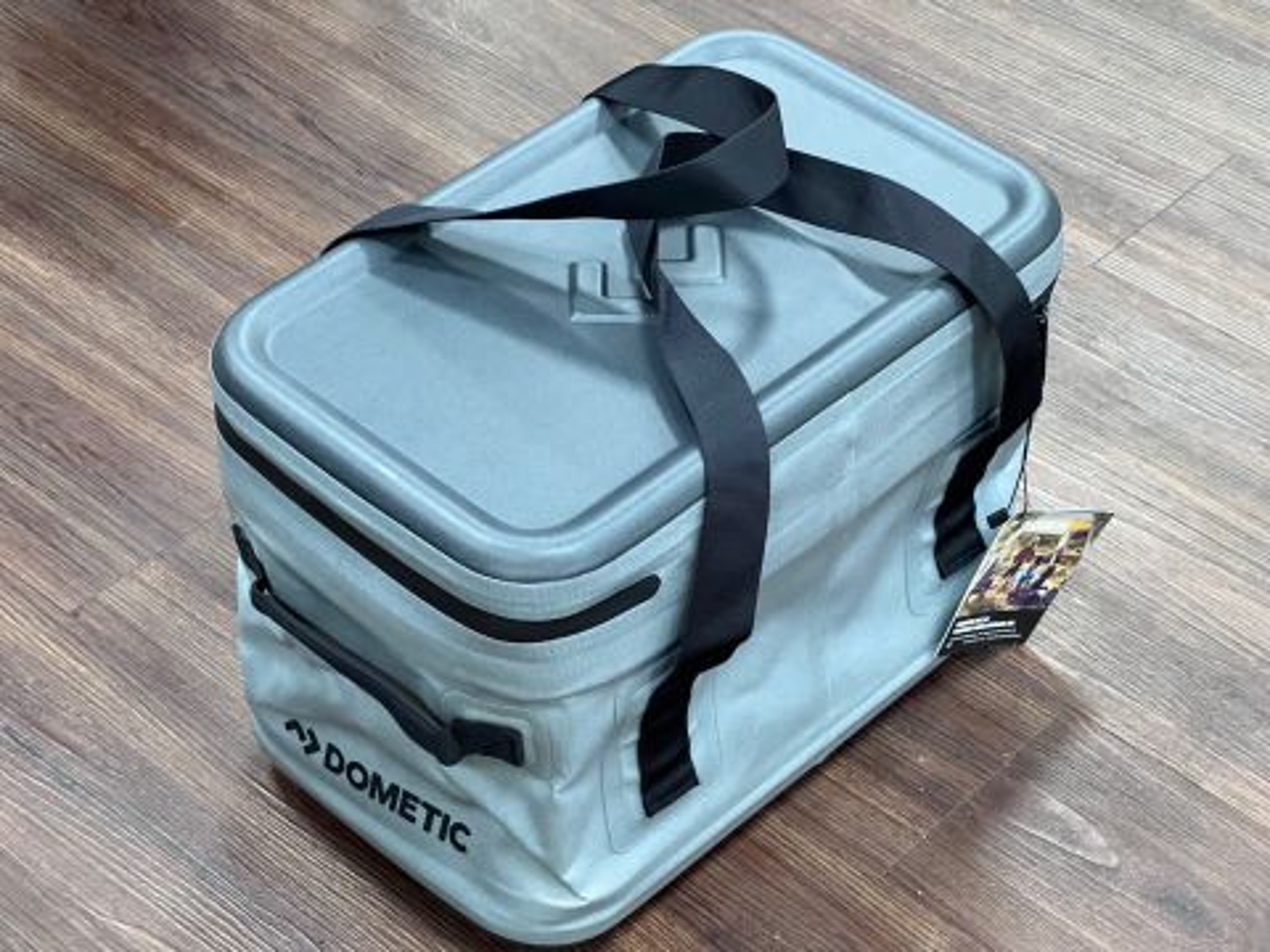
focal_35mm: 77
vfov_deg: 19.1
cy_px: 476
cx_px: 635
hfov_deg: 25.3
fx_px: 2825
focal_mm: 9
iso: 640
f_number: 2.8
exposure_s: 1/50
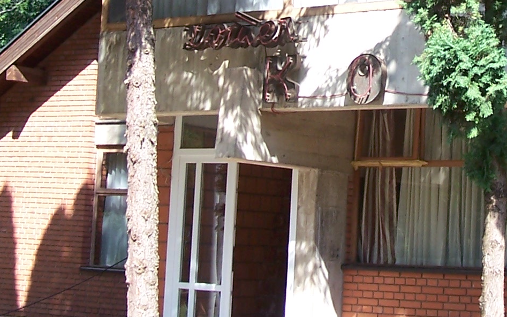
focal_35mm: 98
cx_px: 408
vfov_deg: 13.2
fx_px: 1354
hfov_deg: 20.9
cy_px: 11
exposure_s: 1/250
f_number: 2.8
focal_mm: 6.3
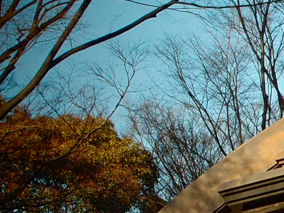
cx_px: 692
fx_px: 2010
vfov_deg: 6.0
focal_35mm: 245
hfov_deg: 7.5
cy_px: 305
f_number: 3.5
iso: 100
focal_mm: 9.87
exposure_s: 1/640
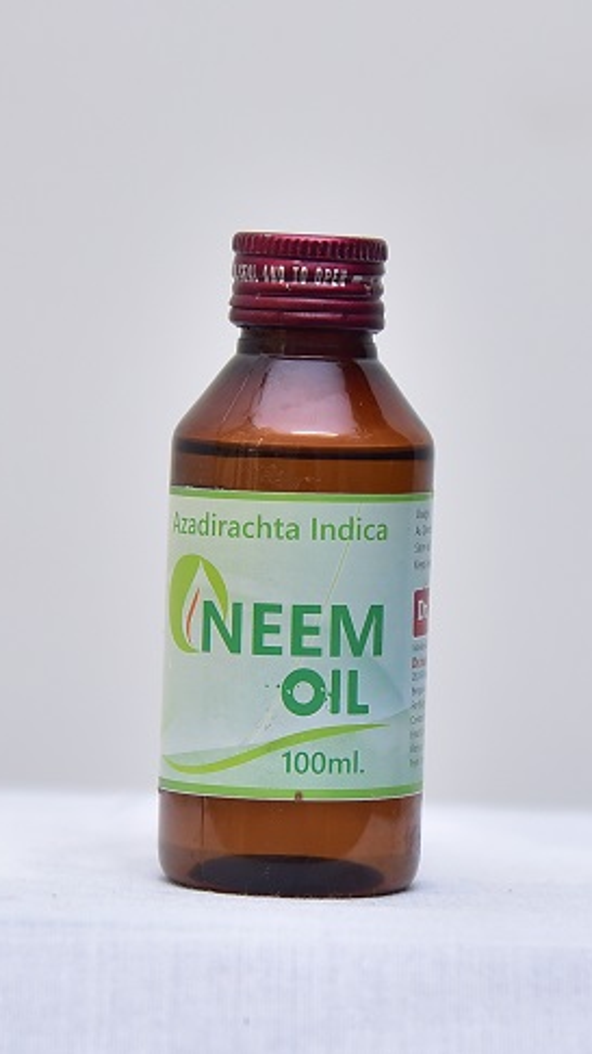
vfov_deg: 25.0
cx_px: 319
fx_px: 2375
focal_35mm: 85
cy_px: 562
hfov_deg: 14.2
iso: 1250
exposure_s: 1/125
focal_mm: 75
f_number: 4
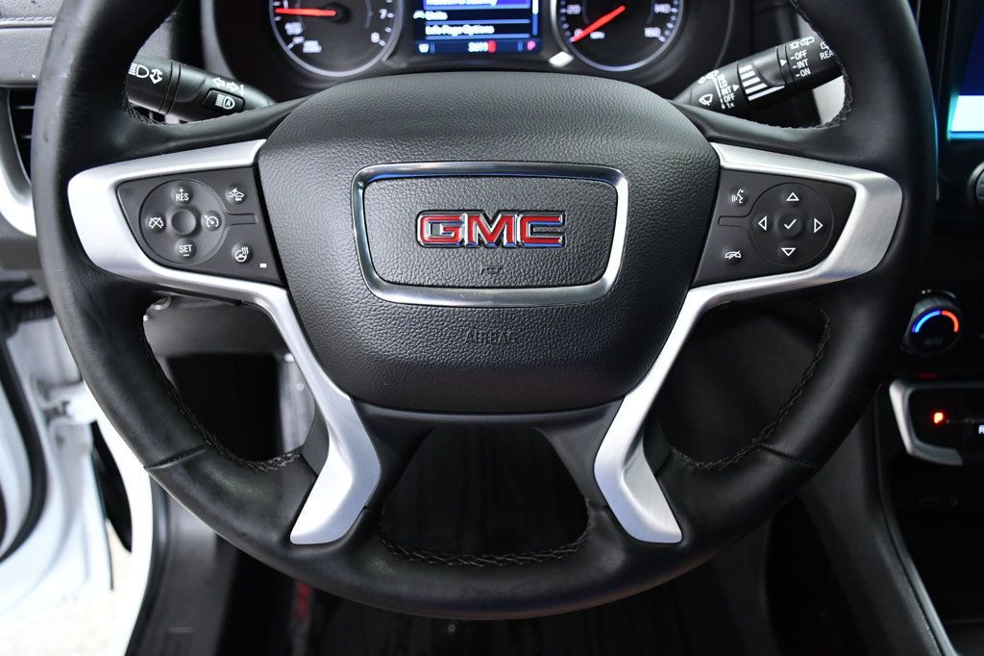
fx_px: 902
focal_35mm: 33
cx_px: 492
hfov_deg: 57.2
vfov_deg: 39.9
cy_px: 328
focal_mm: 22
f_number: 4.5
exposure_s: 1/80
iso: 2500
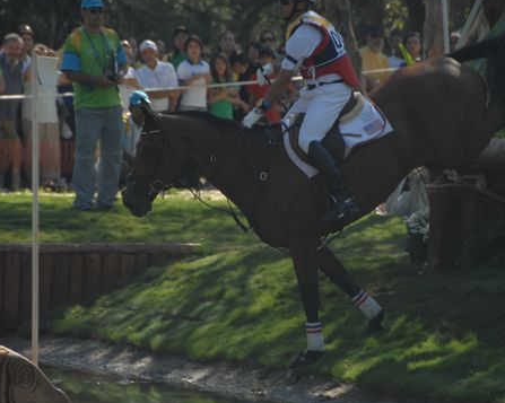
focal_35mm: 403
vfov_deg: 3.8
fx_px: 6019
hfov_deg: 4.8
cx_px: 271
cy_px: 171
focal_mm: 200
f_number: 5.6
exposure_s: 1/500
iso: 200
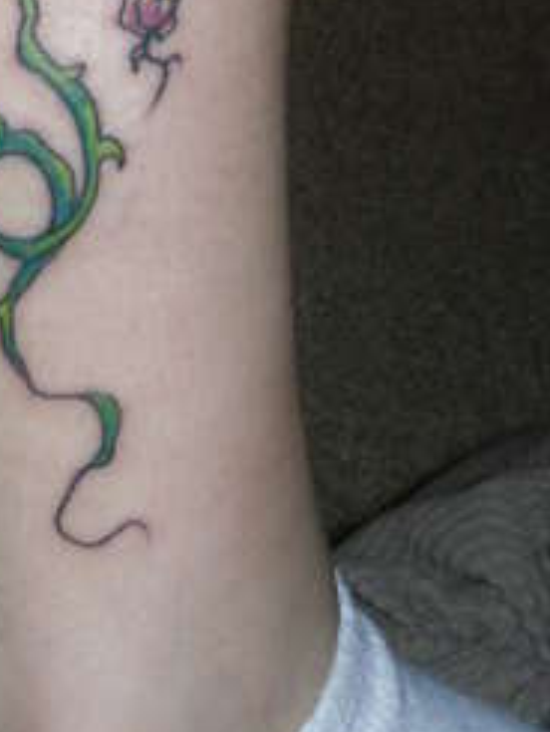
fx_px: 3111
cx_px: -9
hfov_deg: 10.0
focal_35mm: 147
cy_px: -424
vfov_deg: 12.6
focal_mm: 6.3
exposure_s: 1/45
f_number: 3.5
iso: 80
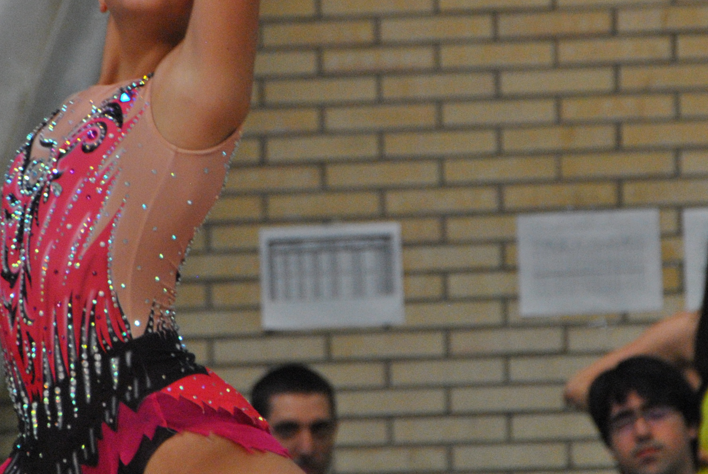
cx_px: 375
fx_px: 12838
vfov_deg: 2.1
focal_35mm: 652
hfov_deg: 3.2
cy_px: 121
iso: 800
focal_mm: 200
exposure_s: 1/200
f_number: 6.3
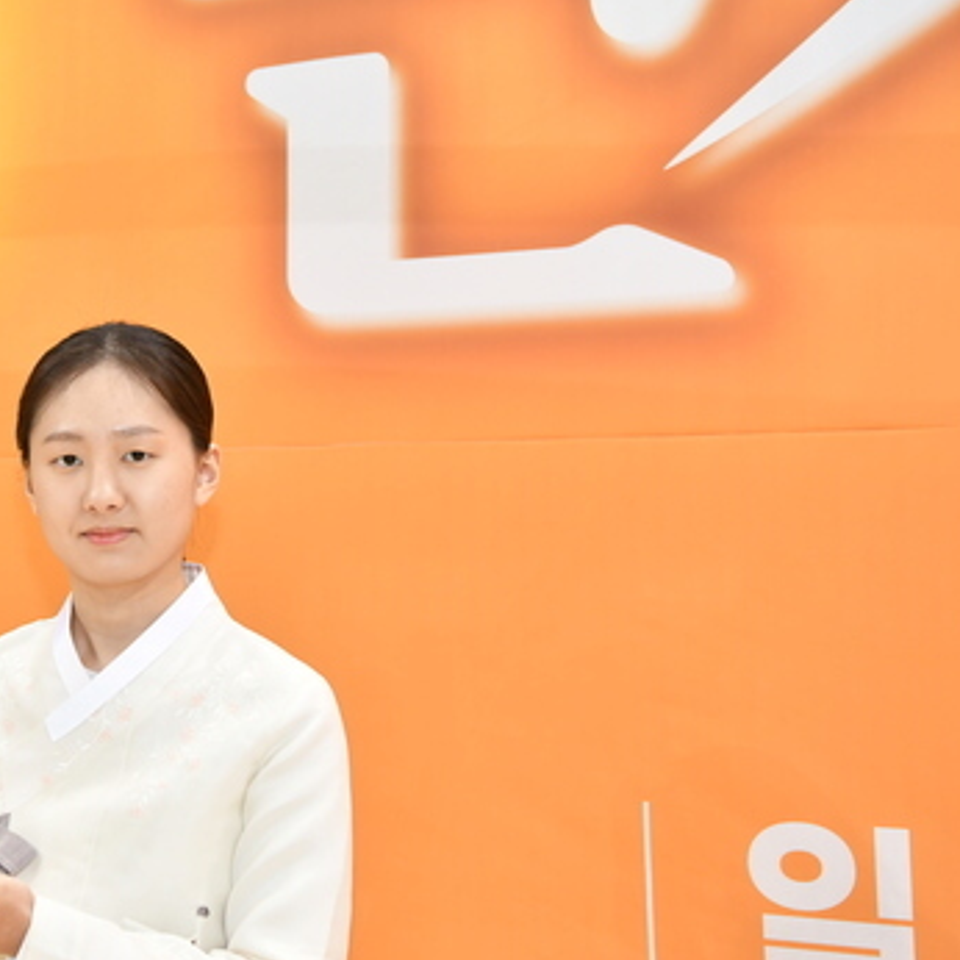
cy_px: 481
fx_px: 2228
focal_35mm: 71
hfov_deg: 23.8
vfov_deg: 24.3
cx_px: 125
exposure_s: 1/250
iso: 800
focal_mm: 31
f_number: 5.6
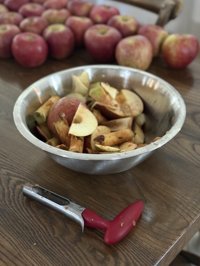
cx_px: 101
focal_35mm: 50
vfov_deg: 38.2
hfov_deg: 29.1
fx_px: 385
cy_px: 136
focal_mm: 6.76
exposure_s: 1/24
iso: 640
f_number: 1.78
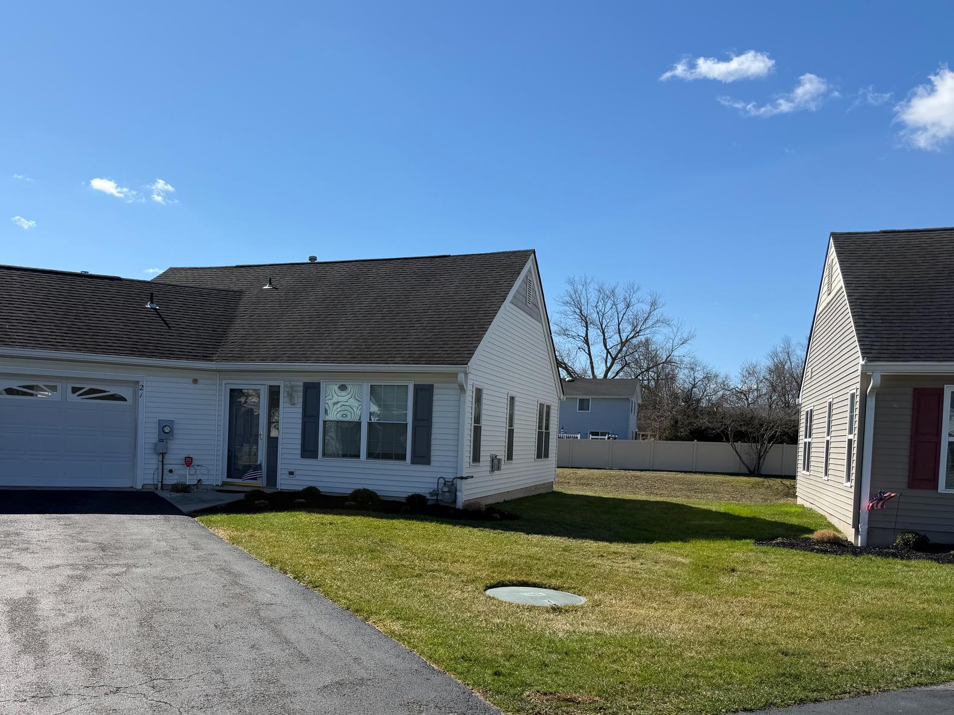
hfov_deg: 57.5
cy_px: 458
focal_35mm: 31
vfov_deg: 45.0
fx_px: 854
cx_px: 348
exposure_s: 1/5319
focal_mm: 6.76
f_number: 1.78
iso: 80
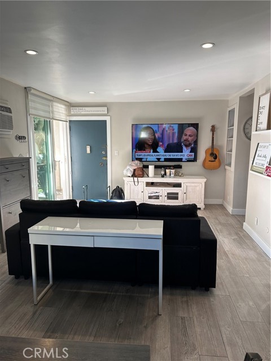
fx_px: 251
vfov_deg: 71.6
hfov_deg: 56.8
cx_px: 136
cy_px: 180
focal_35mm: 24
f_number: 1.78
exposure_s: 1/120
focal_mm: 6.86
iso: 125
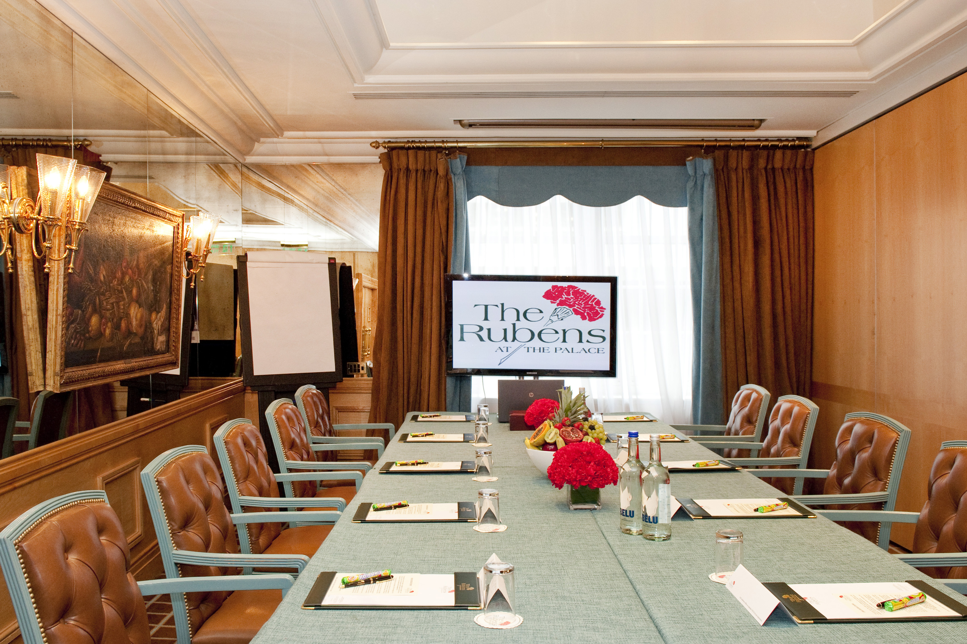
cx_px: 484
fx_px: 644
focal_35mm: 24
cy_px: 322
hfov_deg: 73.8
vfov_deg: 53.1
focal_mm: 24
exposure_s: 1/25
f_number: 7.1
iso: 1250
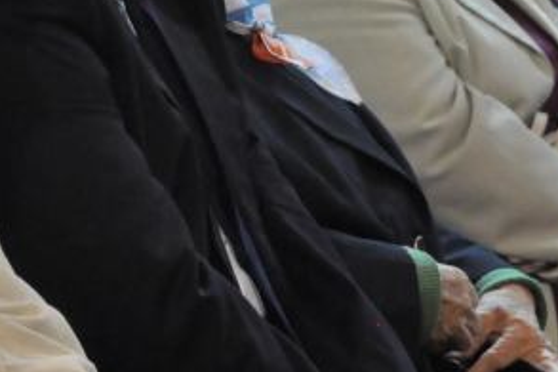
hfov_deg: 4.9
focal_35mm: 419
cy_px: 29
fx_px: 6491
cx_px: -4
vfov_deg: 3.3
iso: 2000
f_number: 5.3
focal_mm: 80
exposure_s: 1/200
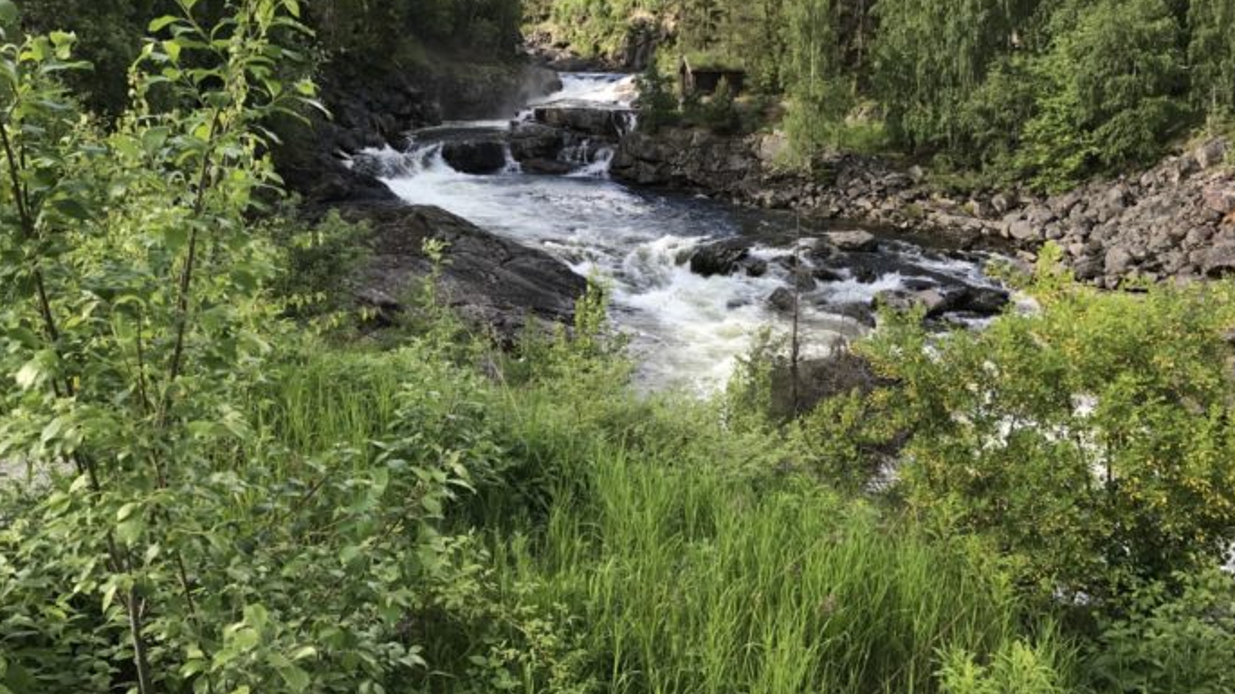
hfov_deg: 62.6
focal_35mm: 31
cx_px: 620
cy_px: 285
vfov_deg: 37.6
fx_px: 1015
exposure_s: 1/342
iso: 20
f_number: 1.8
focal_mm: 3.99
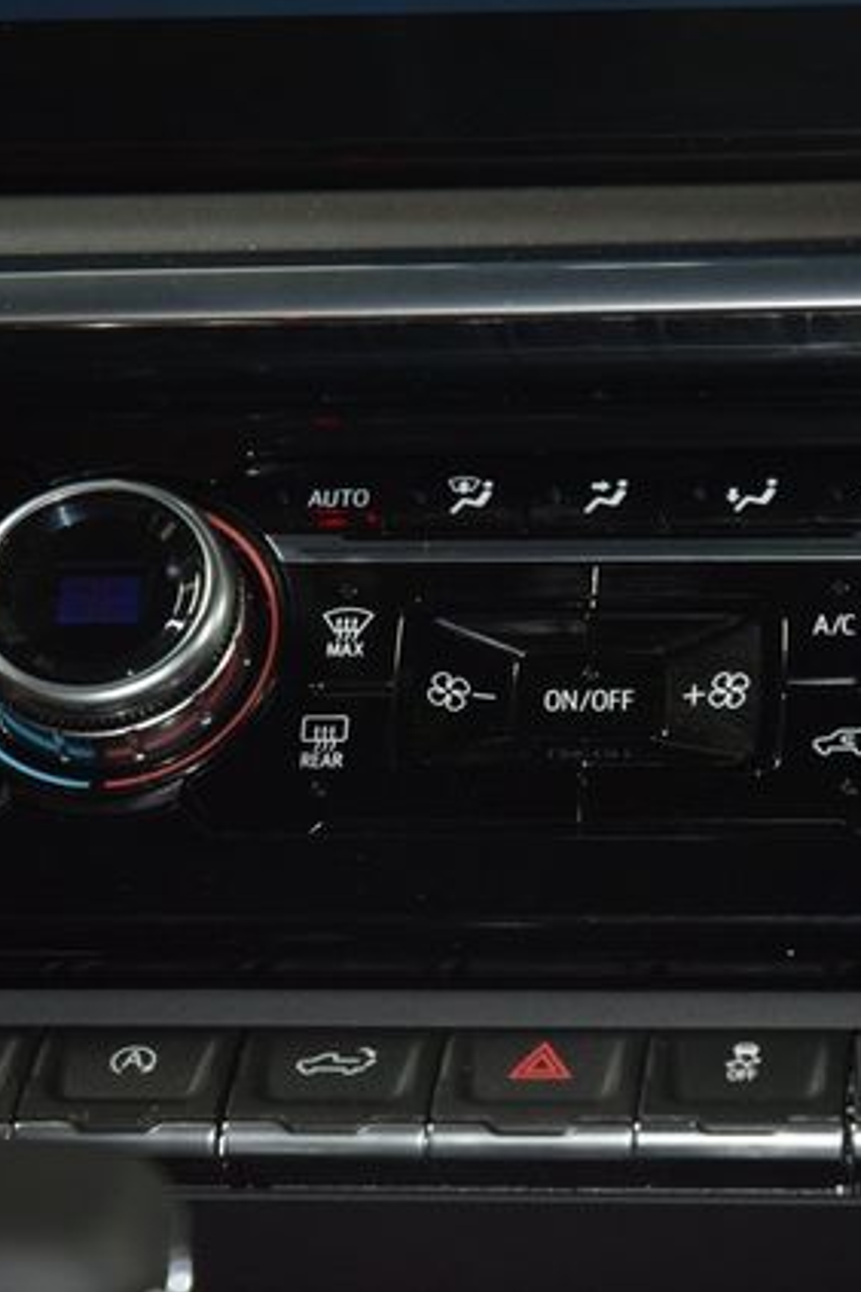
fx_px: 5704
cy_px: 643
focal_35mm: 159
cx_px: 601
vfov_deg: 12.9
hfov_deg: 8.6
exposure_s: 1/25
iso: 1400
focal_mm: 70
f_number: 4.5
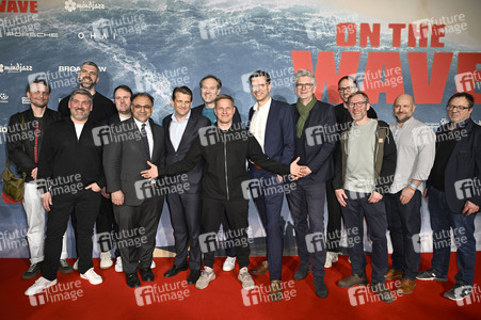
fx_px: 374
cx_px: 240
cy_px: 160
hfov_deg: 65.5
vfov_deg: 46.3
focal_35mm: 28
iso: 100
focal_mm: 28
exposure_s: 1/200
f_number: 3.5
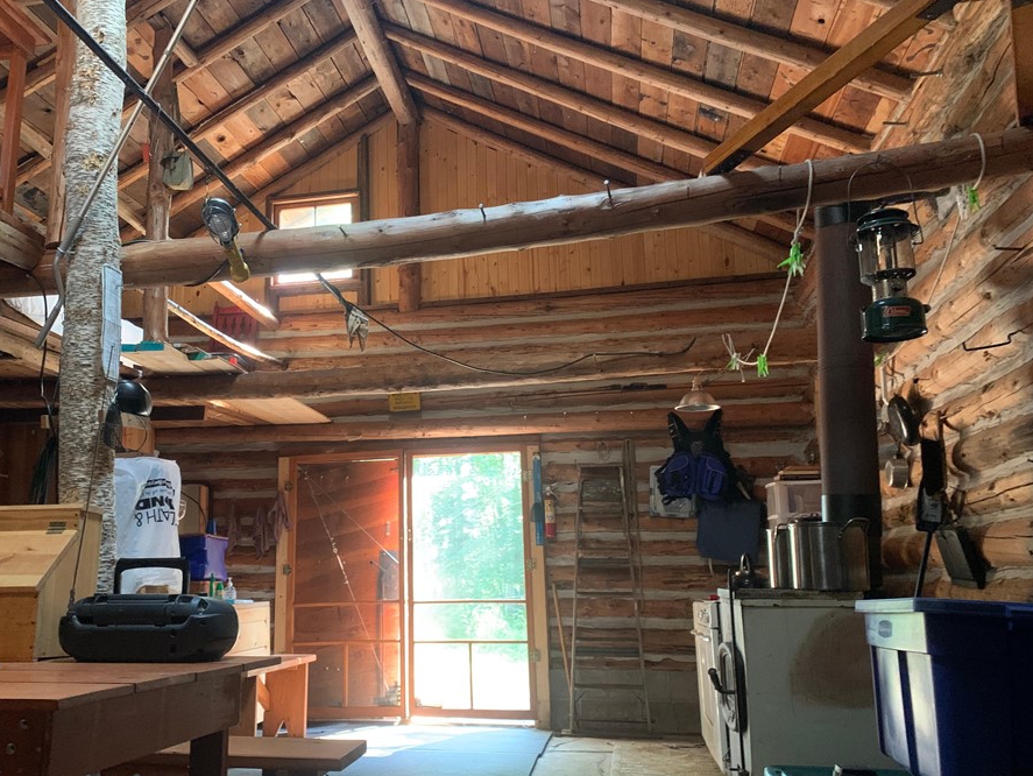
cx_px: 443
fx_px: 896
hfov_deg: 59.7
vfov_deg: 46.8
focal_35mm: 30
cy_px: 411
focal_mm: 4.25
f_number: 1.8
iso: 500
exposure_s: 1/30
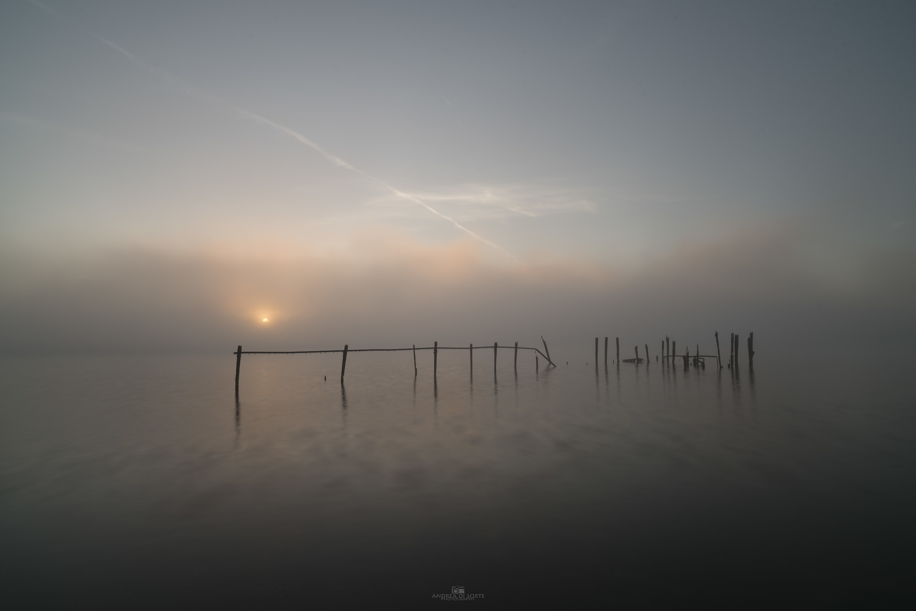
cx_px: 458
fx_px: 534
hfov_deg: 81.2
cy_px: 306
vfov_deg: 59.5
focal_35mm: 21
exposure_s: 2
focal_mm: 21
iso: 100
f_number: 16
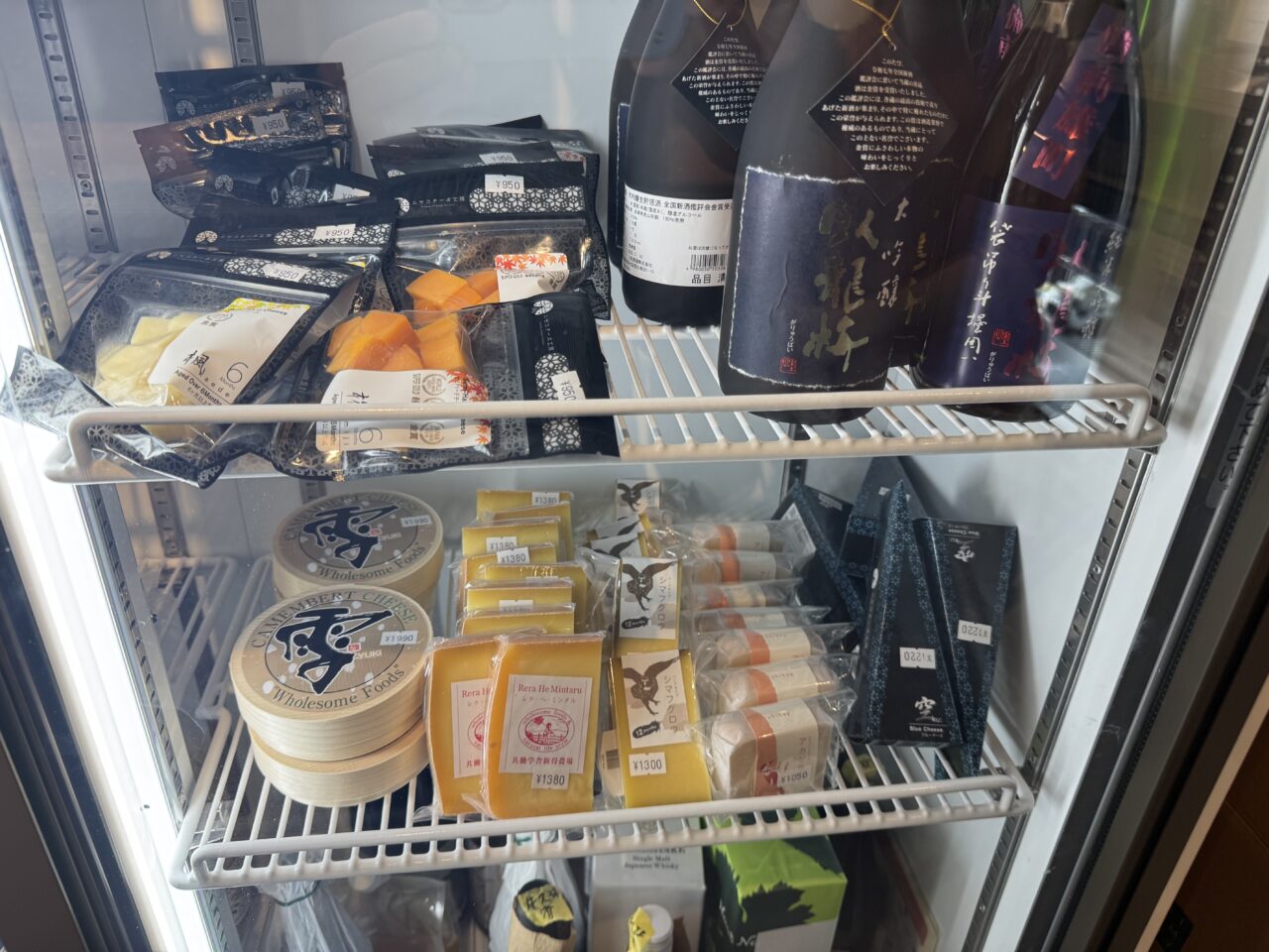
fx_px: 880
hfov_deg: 71.6
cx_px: 634
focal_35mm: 24
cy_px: 476
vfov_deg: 56.8
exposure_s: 1/100
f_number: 1.78
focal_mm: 6.76
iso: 100
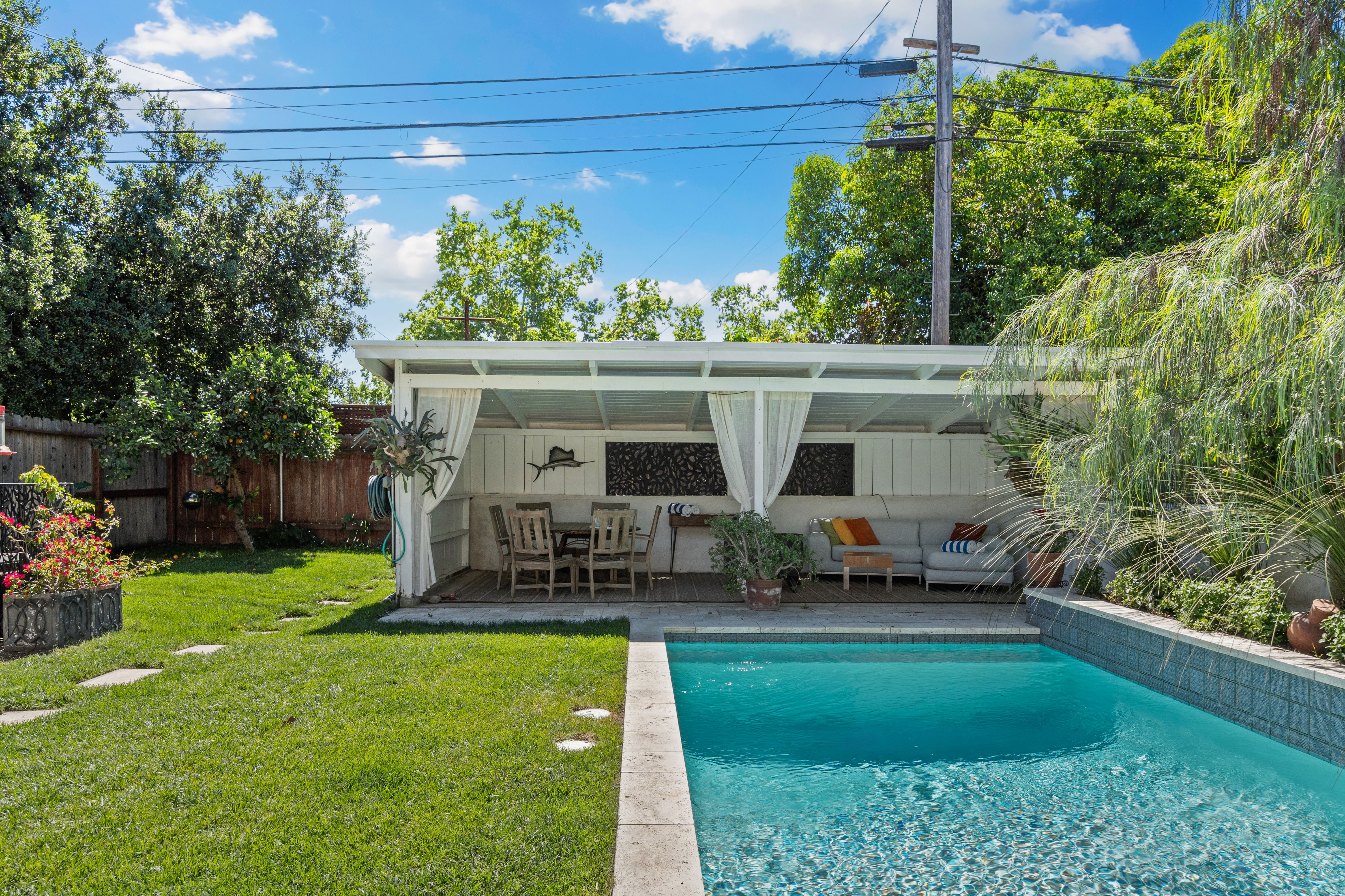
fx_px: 785
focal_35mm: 21
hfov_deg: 80.7
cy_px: 480
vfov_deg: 59.4
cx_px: 575
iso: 320
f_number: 8
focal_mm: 18
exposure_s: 1/500
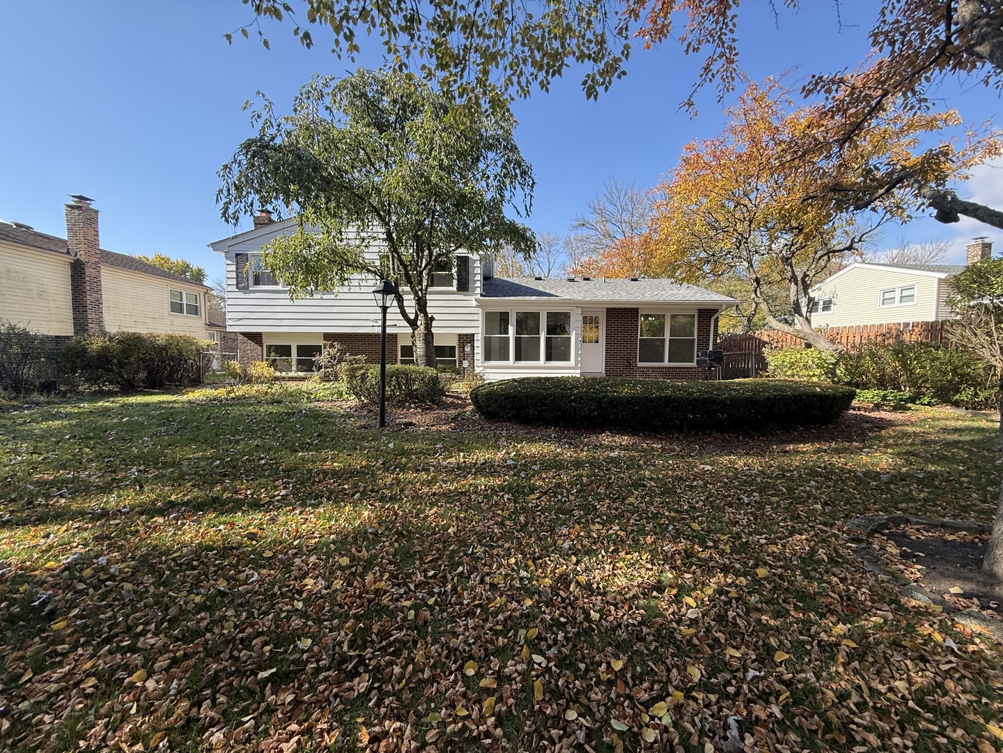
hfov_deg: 102.1
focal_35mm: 14
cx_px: 502
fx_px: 406
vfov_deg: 85.7
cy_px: 376
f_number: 2.2
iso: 50
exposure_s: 1/451
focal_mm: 2.22
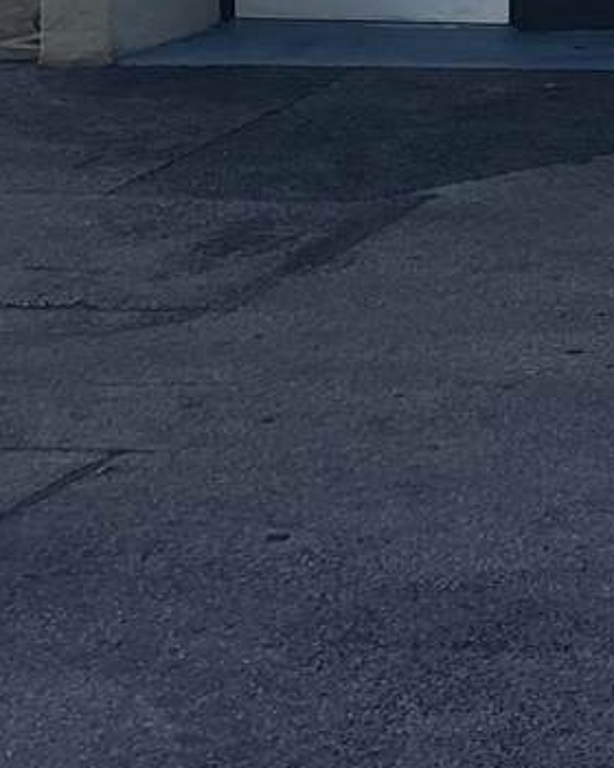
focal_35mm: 116
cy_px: -498
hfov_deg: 12.0
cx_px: 1189
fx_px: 2635
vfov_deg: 15.0
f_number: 1.6
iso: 50
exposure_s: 1/1404
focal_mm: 5.1
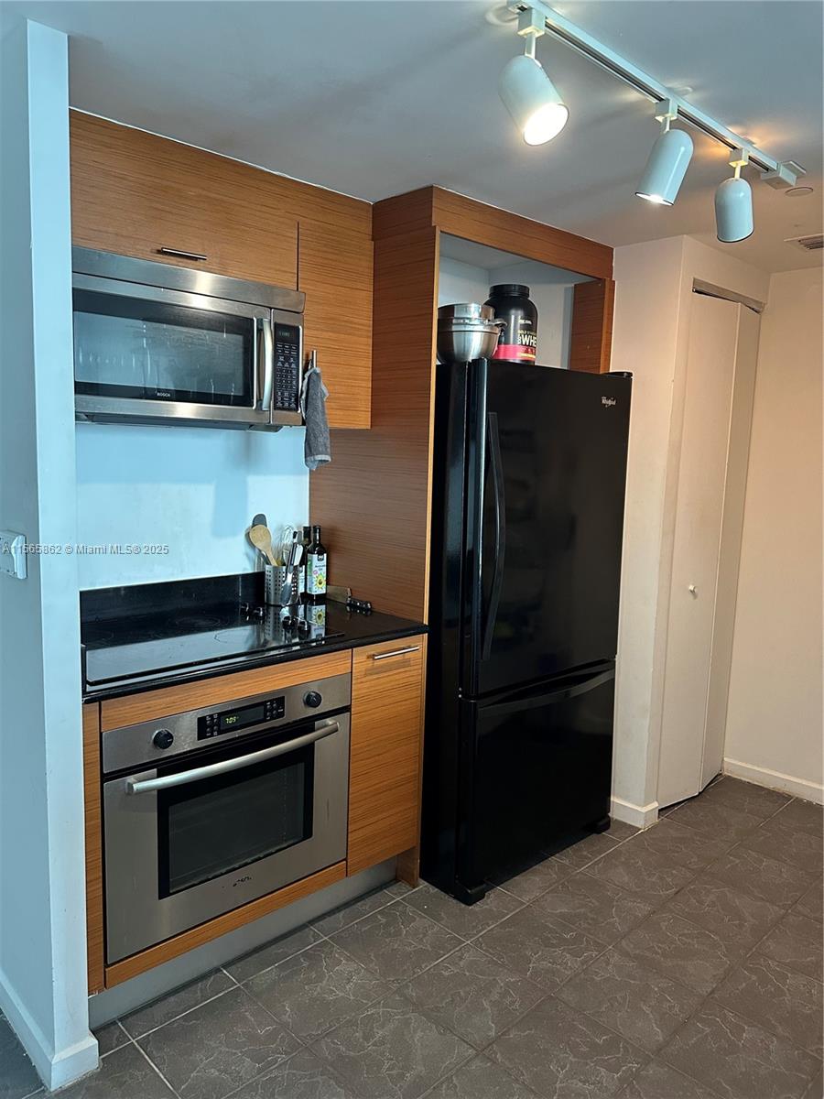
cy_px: 550
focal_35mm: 24
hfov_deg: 56.8
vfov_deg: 71.6
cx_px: 412
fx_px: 762
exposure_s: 1/60
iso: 500
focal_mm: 6.86
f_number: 1.78
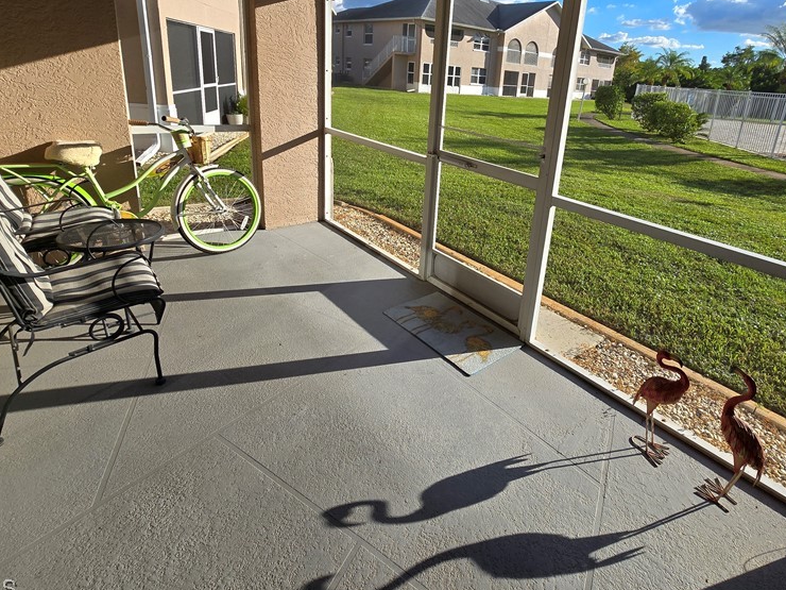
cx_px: 459
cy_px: 204
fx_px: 409
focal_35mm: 18
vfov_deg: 69.8
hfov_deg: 87.0
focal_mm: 2.2
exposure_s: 1/1090
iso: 50
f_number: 2.2
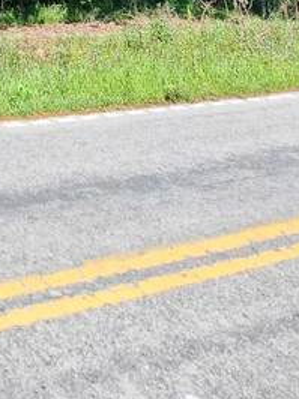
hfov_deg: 22.2
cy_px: -196
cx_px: -204
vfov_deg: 27.8
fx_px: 542
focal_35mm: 47
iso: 50
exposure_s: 1/493
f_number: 2.2
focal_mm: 1.74
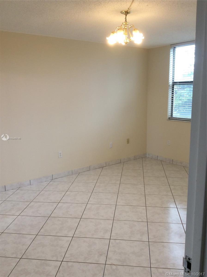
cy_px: 138
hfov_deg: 44.0
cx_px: 104
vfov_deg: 56.9
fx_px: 256
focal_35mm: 32
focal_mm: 3.3
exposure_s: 1/60
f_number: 2.4
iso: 50
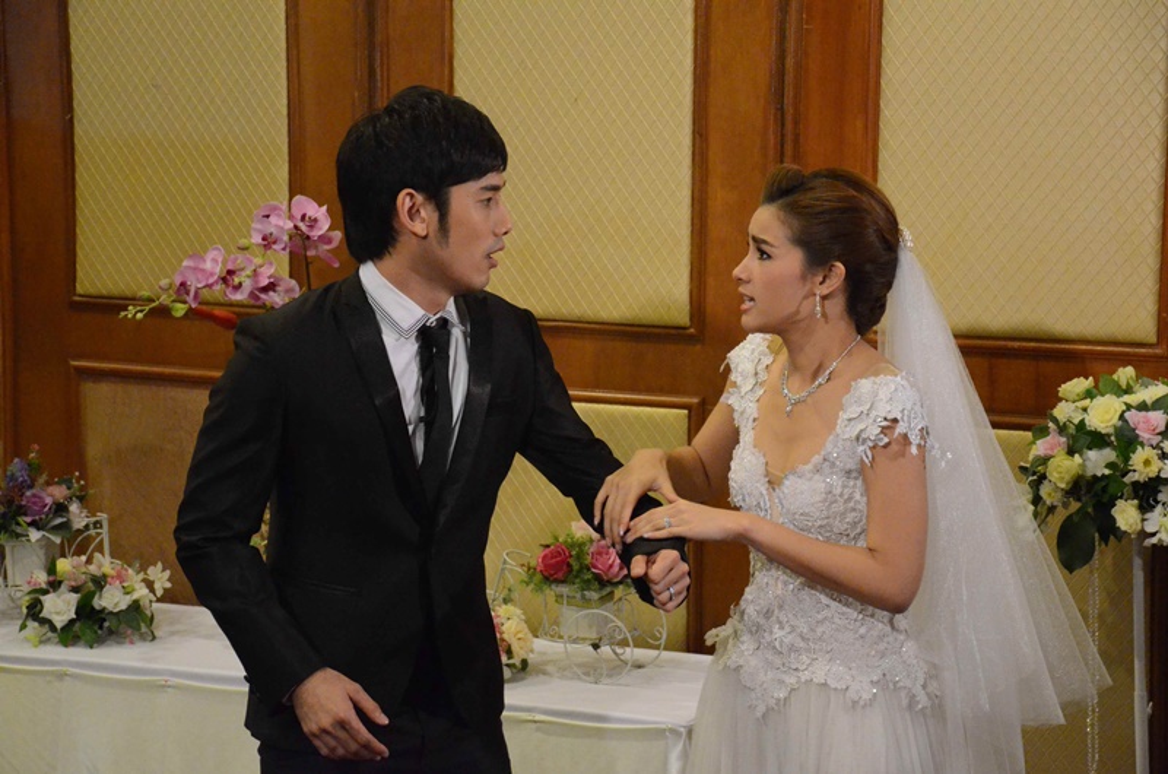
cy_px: 387
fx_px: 3011
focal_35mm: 93
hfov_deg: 22.0
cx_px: 584
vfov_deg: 14.6
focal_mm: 62
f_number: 5
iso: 6400
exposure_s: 1/125
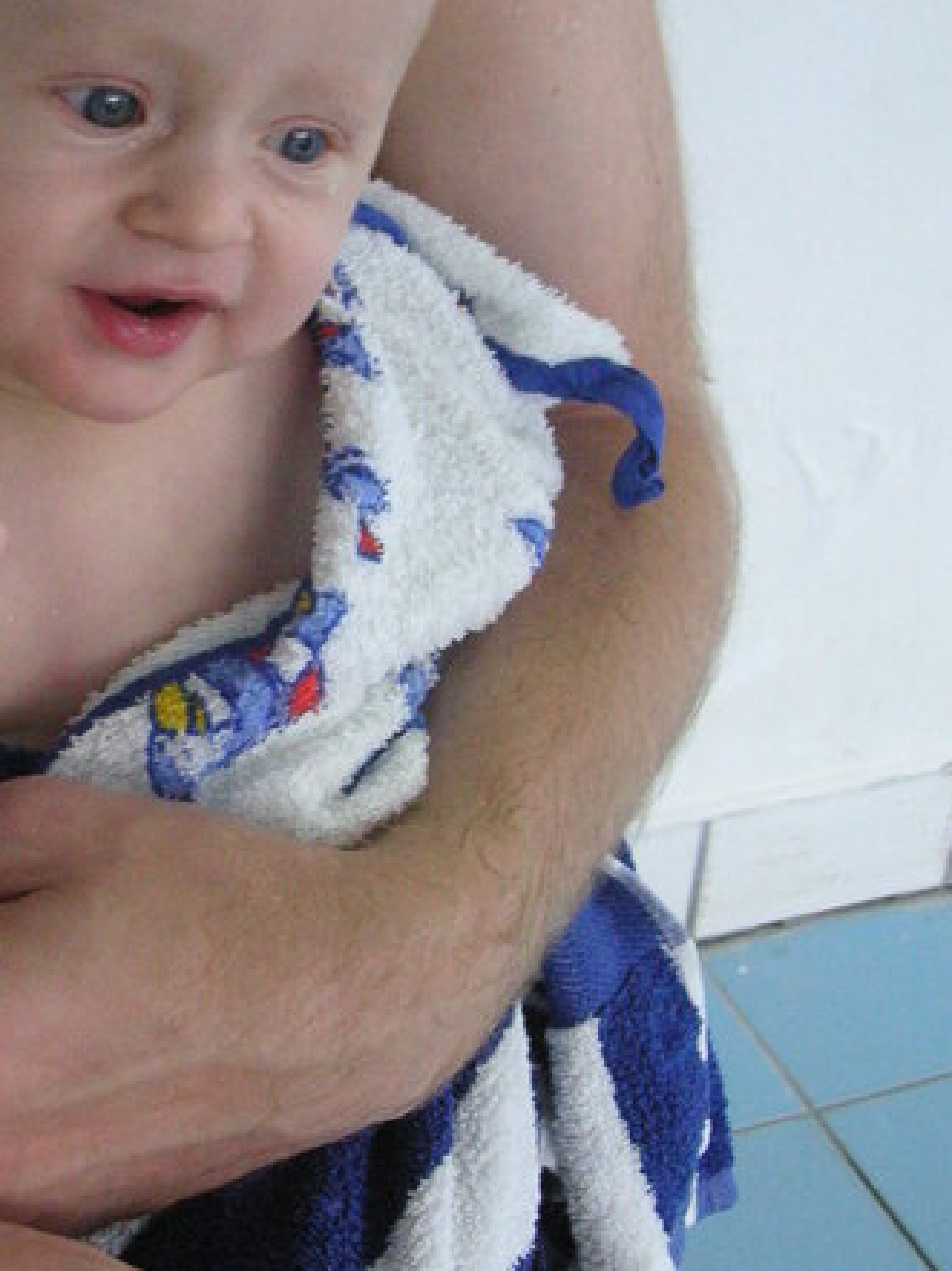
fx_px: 2459
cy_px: 483
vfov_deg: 28.9
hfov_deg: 21.6
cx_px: 190
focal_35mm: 67
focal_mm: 6.1
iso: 160
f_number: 2.8
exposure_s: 1/45
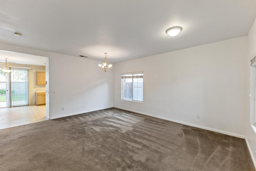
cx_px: 128
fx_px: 100
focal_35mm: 14
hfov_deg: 104.3
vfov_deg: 81.2
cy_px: 86
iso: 1250
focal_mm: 14
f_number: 3.5
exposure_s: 1/160
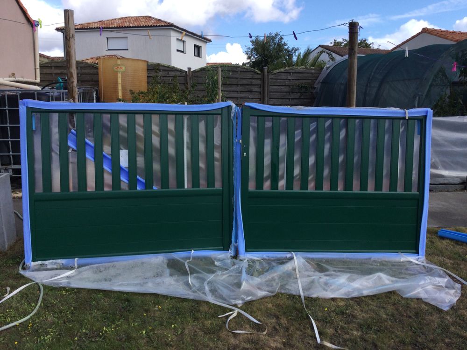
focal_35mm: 31
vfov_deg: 45.4
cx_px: 234
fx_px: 418
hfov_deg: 58.4
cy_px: 175
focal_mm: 3.3
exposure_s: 1/679
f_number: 2.4
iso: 25
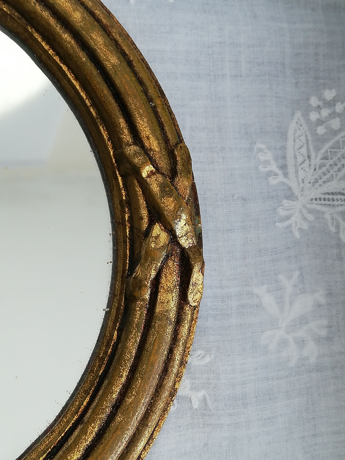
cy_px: 230
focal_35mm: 53
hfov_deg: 27.5
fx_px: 704
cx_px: 172
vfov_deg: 36.2
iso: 200
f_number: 2.2
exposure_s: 1/50
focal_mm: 3.81
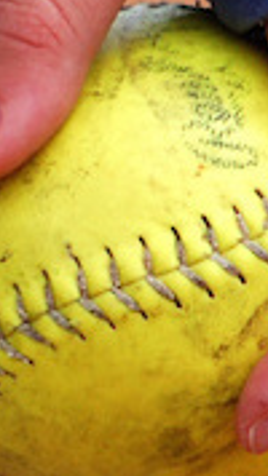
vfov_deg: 4.9
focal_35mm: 442
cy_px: 338
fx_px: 5589
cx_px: 710
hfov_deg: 2.7
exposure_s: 1/1000
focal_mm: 50
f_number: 5.6
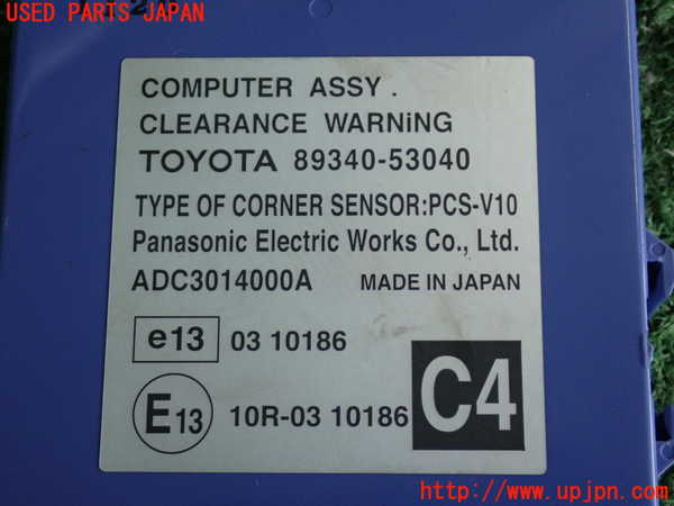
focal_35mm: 67
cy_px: 253
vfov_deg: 21.9
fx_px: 1305
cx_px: 337
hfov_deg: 29.0
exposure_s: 1/125
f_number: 3.8
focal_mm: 11.88
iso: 500
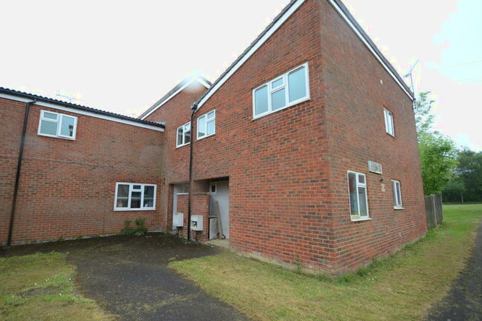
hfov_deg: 96.6
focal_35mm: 16
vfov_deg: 73.7
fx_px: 214
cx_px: 225
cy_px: 161
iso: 100
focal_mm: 10
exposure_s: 1/160
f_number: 6.3
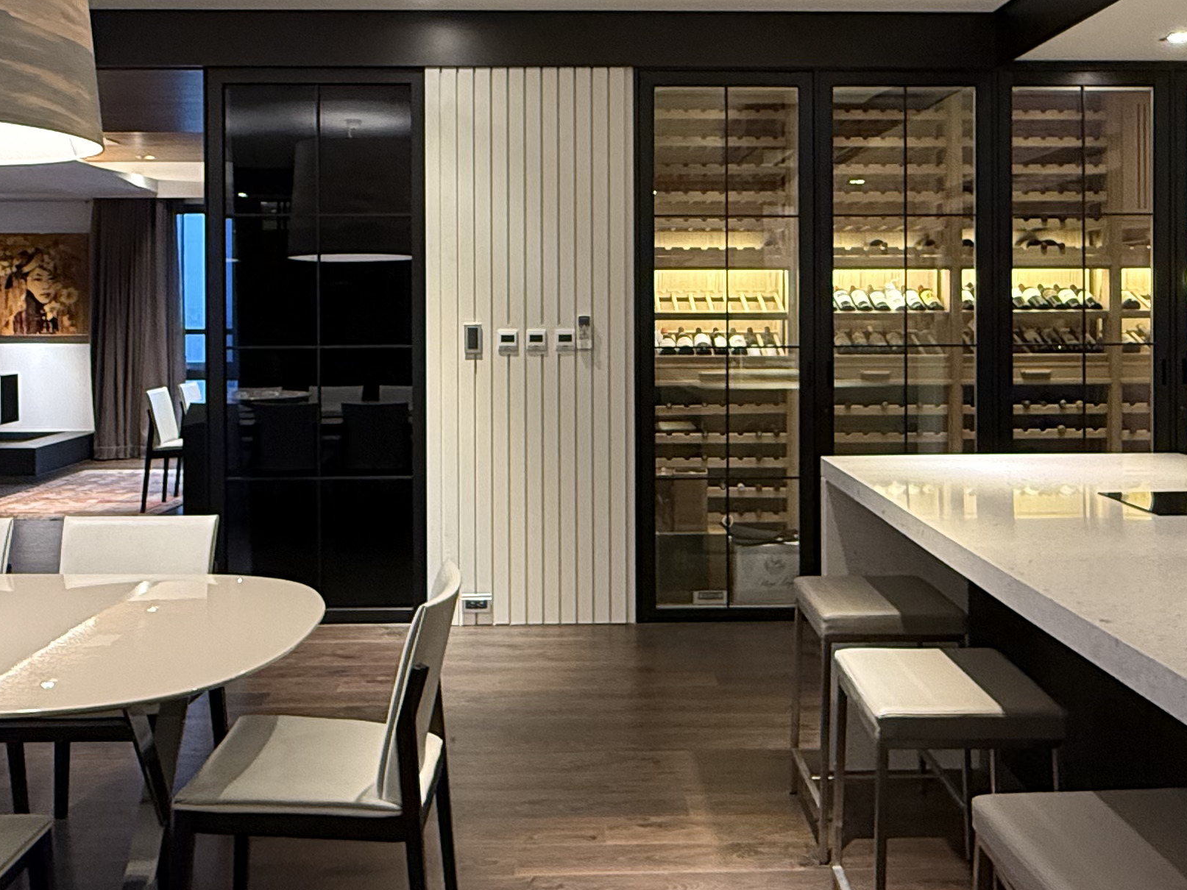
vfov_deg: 40.4
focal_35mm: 35
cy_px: 321
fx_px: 1200
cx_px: 617
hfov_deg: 52.6
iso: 320
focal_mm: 2.22
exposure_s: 1/60
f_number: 2.2
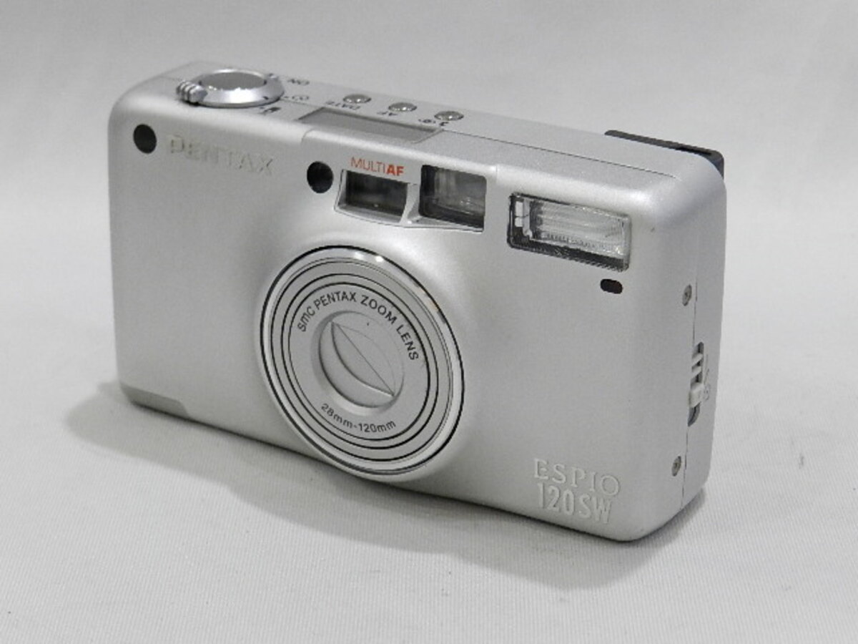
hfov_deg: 23.3
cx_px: 429
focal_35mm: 84
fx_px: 2082
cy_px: 322
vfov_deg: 17.6
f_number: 4.4
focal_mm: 14.9
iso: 800
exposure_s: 1/100
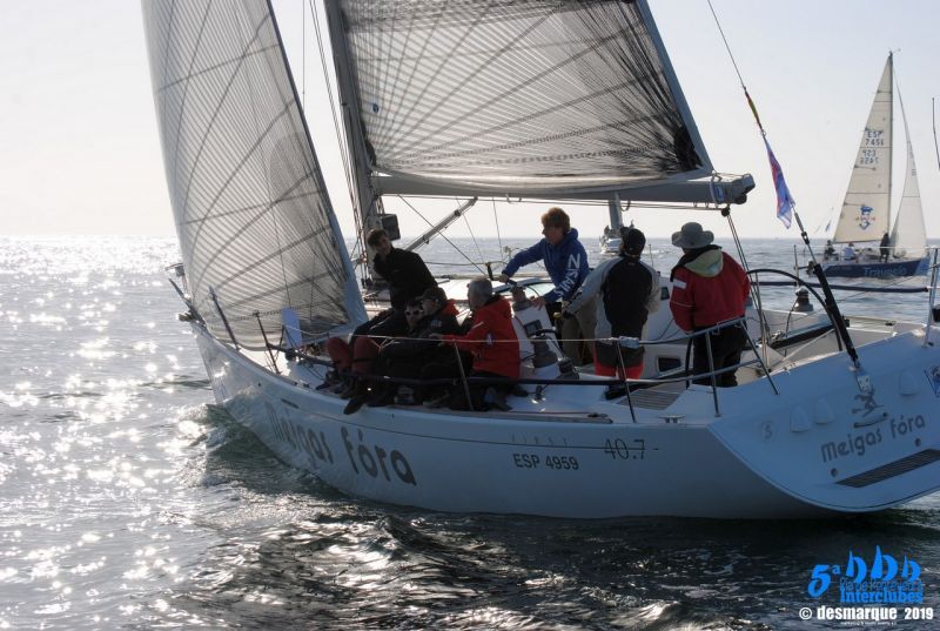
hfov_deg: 24.6
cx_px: 470
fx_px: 2159
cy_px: 316
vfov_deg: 16.6
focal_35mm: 82
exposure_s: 1/320
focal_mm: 55
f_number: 9
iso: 100
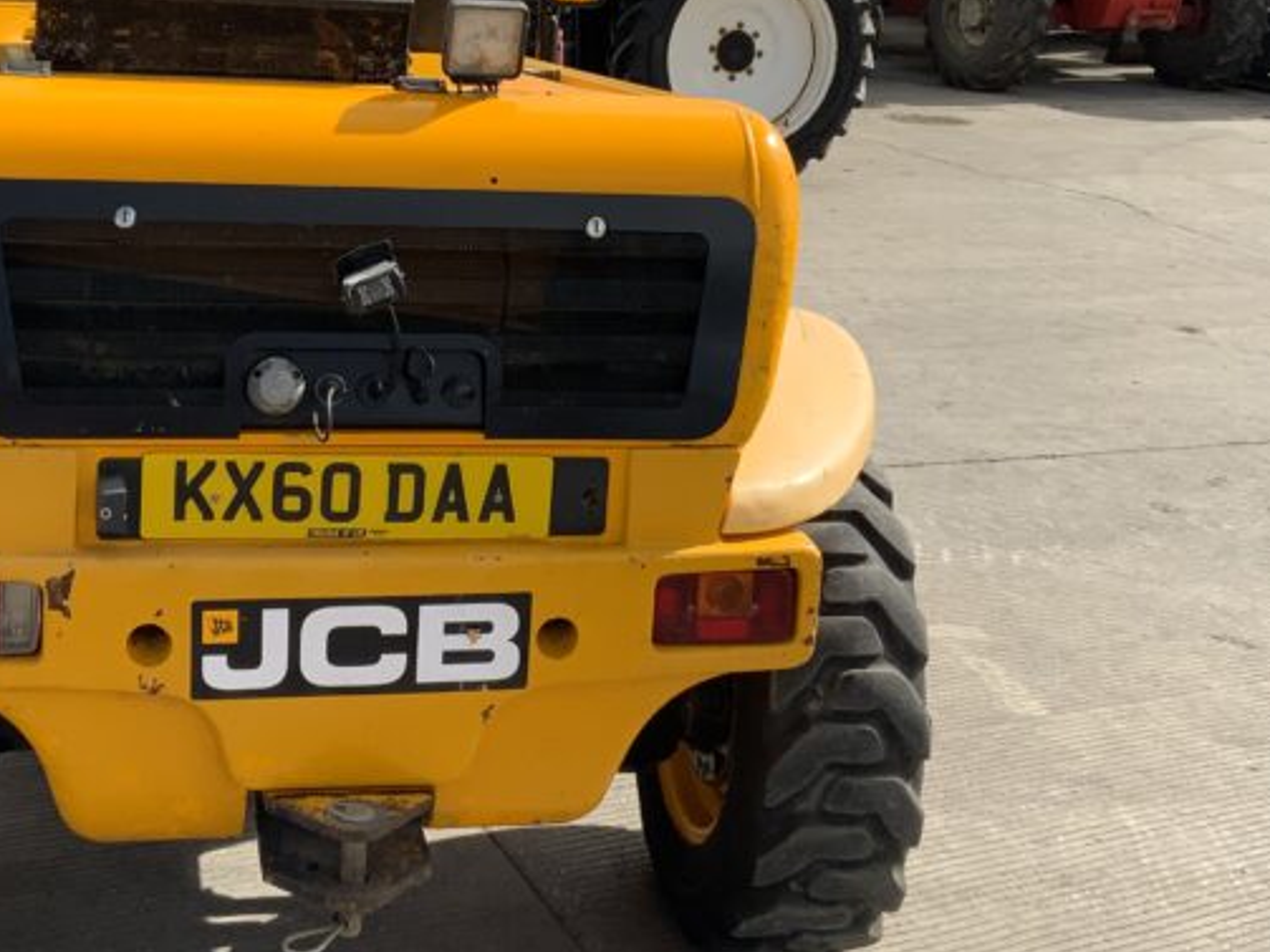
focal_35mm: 59
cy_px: 306
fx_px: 2164
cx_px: 500
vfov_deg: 24.7
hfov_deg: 32.6
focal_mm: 3
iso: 16
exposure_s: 1/1675
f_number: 1.8
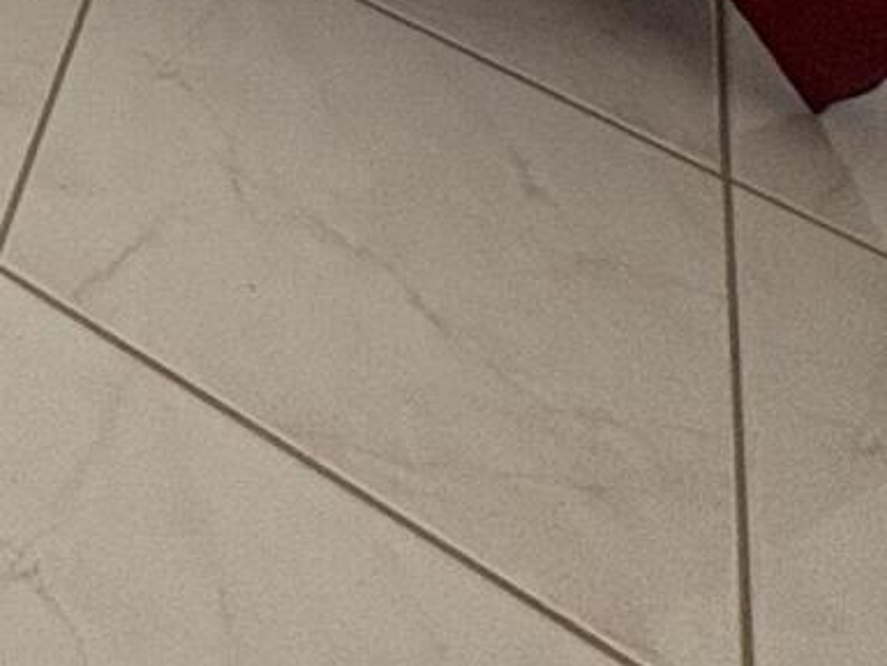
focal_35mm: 73
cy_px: -1496
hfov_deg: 19.7
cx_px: -707
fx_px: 1871
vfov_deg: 10.5
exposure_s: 1/60
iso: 160
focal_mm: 2.22
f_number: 2.2
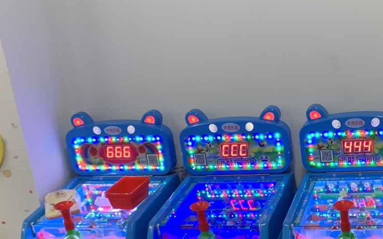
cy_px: 239
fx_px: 678
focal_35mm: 65
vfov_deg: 19.4
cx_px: 304
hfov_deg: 30.8
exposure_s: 1/60
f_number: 1.8
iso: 125
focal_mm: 4.25
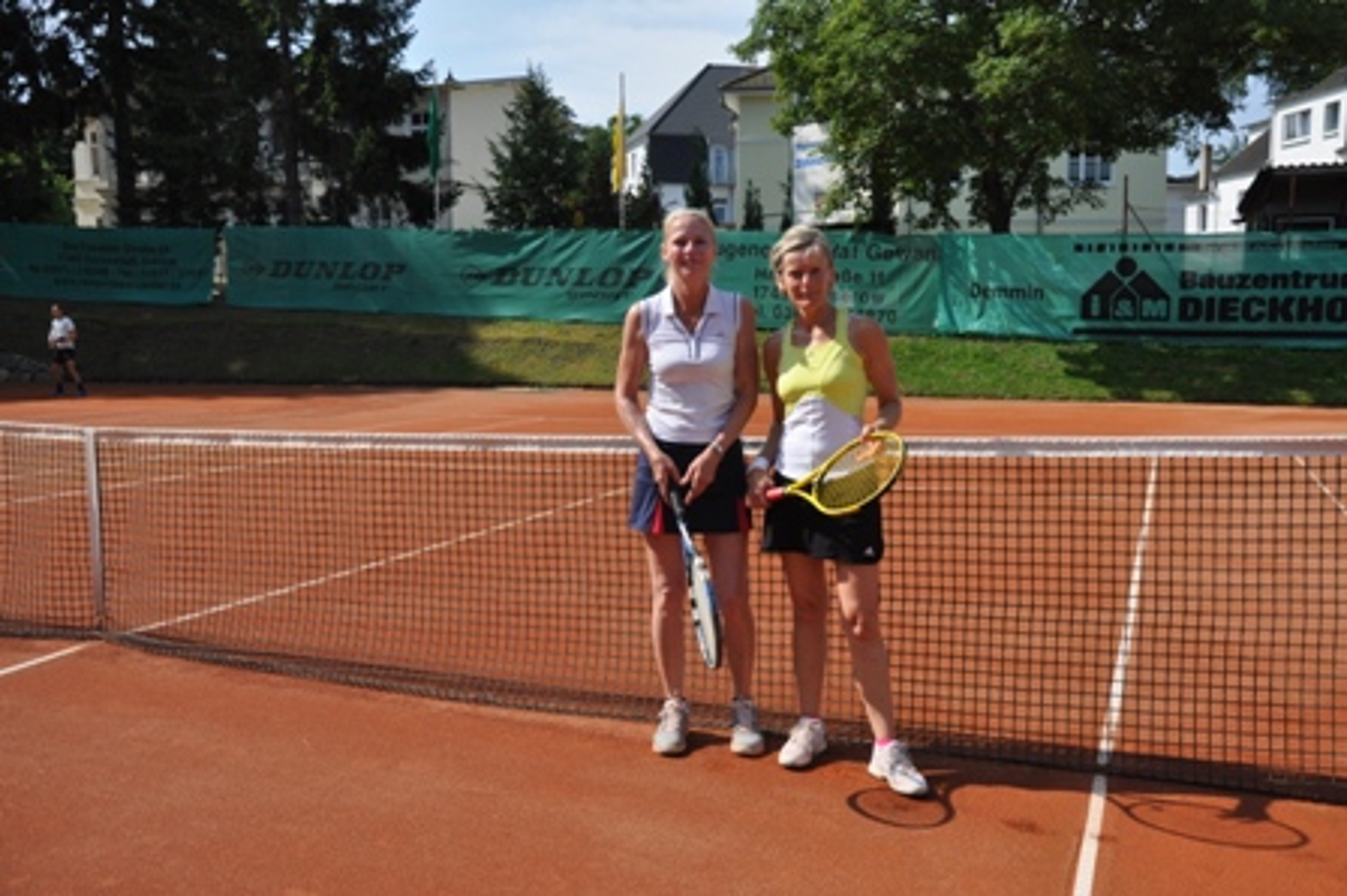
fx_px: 1234
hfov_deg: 57.3
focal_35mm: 33
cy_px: 448
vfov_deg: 39.9
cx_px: 674
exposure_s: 1/1600
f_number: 6.3
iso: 400
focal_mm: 22
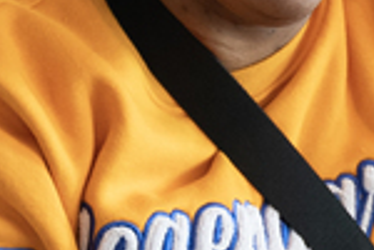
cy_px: 258
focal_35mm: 267
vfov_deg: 5.1
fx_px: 2774
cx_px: 688
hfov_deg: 7.5
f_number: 2.8
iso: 800
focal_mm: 39
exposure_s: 1/125
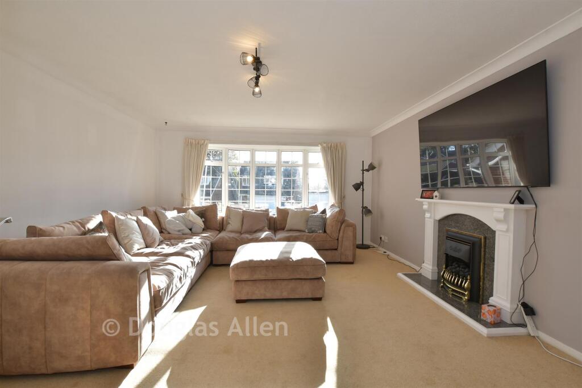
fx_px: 243
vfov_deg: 77.3
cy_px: 194
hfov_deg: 100.4
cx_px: 291
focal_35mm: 15
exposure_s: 1/60
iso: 200
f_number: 8
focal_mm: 10
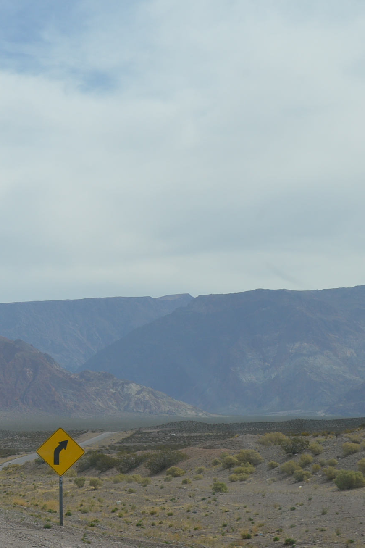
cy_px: 238
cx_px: -250
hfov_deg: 14.8
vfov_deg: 24.5
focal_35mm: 83
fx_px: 1263
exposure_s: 1/320
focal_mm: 24
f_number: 9
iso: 100
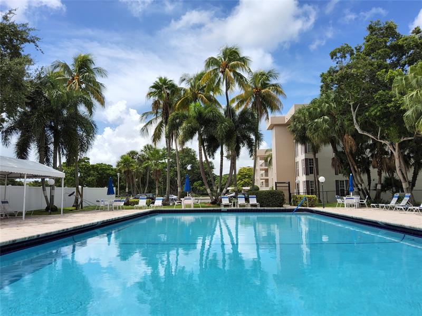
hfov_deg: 69.4
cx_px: 211
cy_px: 158
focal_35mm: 25
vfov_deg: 54.9
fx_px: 305
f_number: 2
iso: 32
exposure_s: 1/1465
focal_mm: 3.08
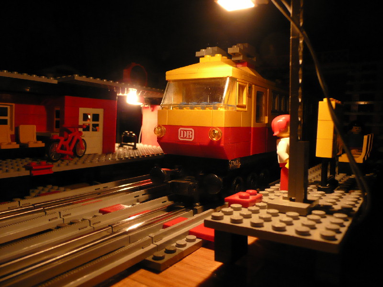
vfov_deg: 49.7
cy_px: 144
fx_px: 310
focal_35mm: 28
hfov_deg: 63.4
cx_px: 192
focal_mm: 4.6
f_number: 3.3
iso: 200
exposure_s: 1/2
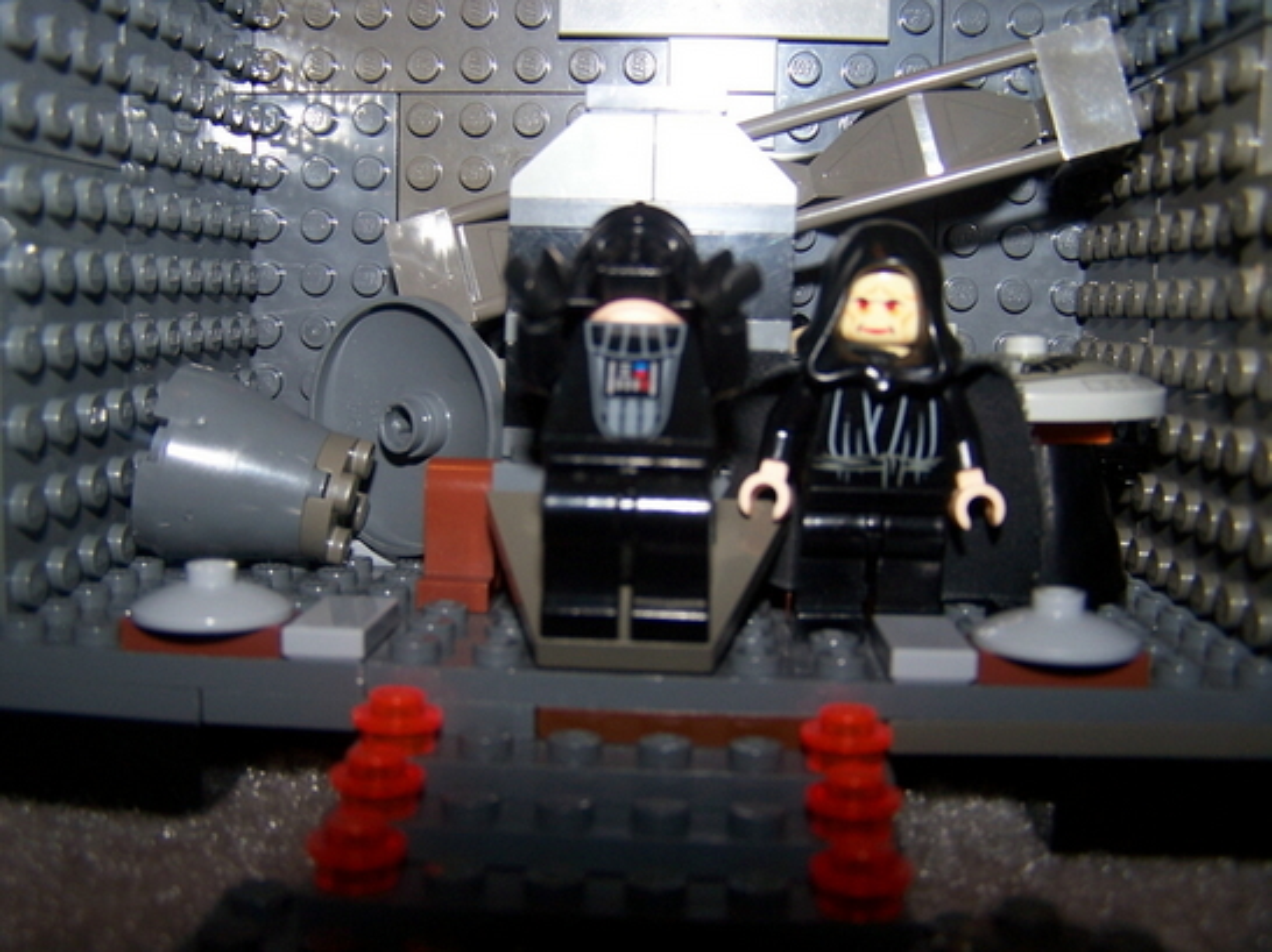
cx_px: 636
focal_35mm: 38
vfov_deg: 37.7
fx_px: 1396
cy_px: 476
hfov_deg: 49.0
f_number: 2.8
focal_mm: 6.3
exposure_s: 1/60
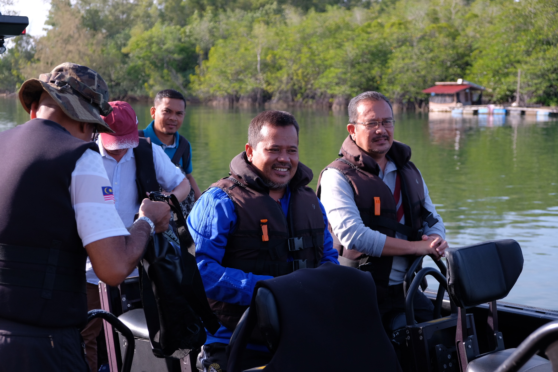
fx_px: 790
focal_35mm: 51
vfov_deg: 26.5
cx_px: 279
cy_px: 186
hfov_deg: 38.9
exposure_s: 1/500
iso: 200
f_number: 3.6
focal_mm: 34.3
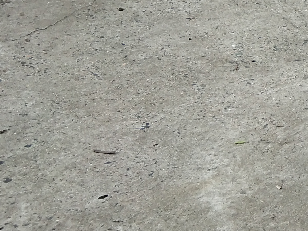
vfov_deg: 13.5
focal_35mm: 107
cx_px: 514
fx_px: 952
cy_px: -30
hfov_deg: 16.2
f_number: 2.2
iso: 50
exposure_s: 1/148
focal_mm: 3.69
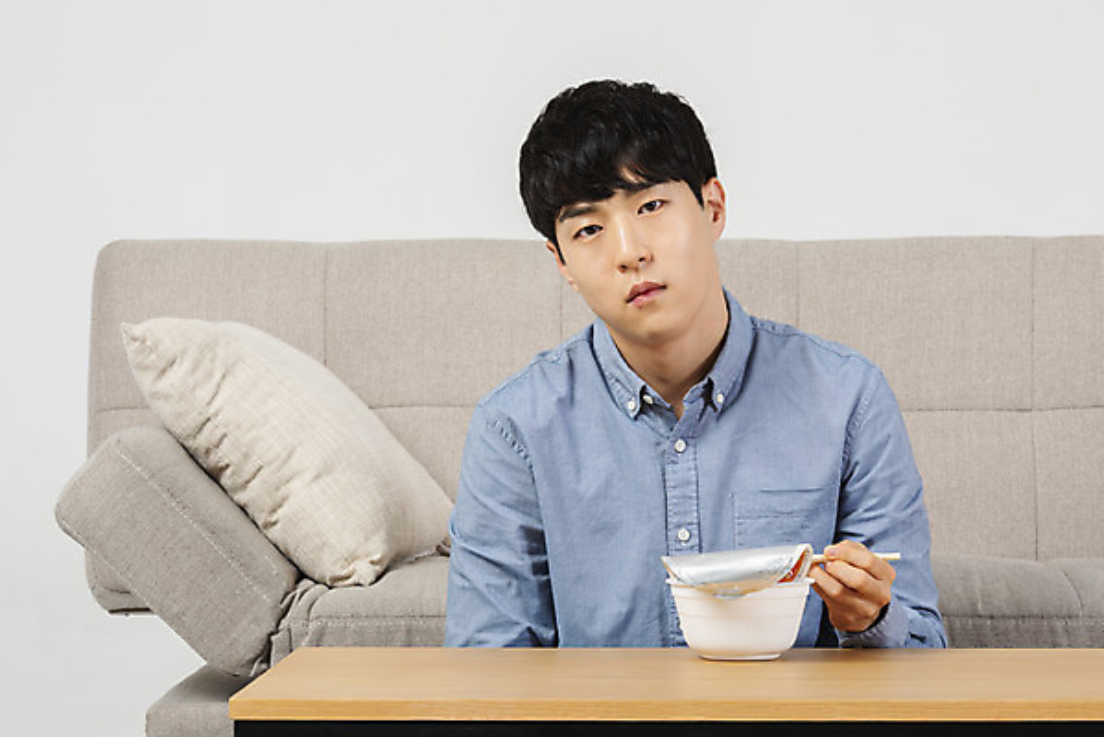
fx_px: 3835
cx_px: 552
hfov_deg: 16.4
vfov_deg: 11.0
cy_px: 368
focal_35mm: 125
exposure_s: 1/125
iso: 100
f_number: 13
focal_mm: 125
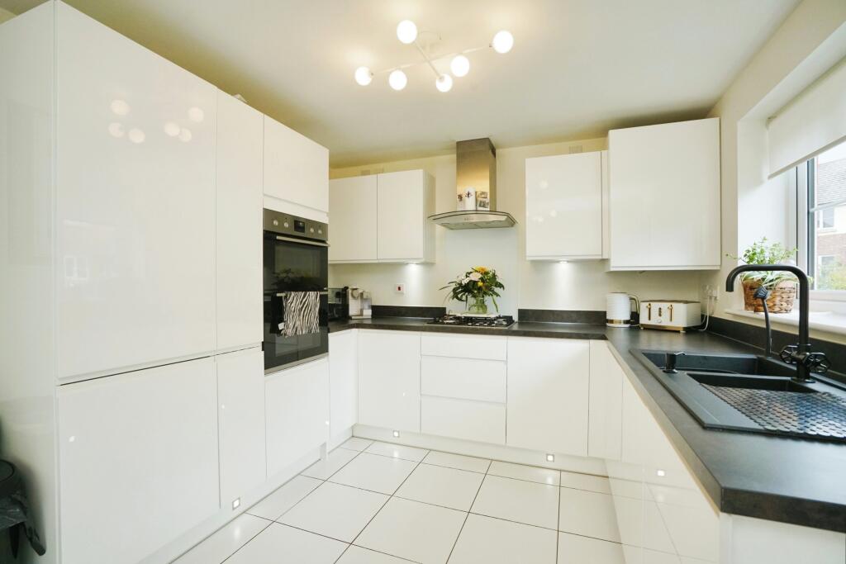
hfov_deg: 96.7
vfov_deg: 73.8
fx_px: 376
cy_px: 282
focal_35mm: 16
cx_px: 423
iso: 2000
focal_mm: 16
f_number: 8
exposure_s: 1/200
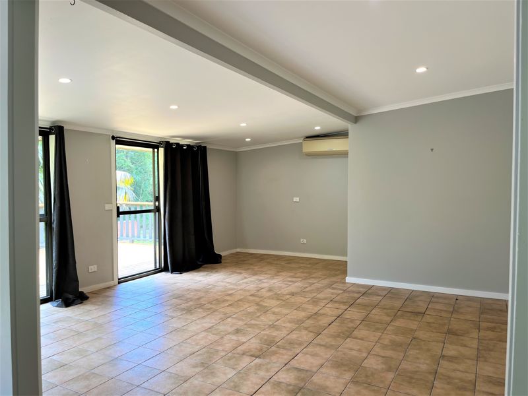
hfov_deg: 67.3
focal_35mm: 26
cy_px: 198
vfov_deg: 53.1
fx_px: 397
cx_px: 264
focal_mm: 5.1
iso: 32
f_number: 1.6
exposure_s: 1/108
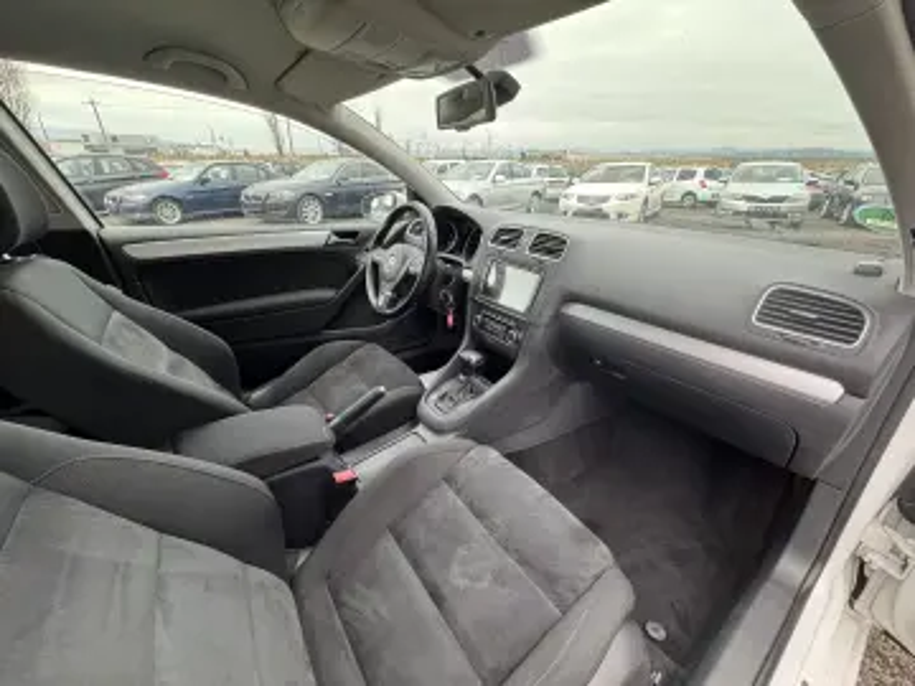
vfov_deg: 85.7
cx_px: 458
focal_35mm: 14
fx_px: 370
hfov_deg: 102.1
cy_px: 343
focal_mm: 2.22
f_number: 2.2
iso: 320
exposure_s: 1/71
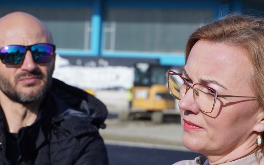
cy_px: 111
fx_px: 806
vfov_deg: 11.7
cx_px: 164
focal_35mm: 112
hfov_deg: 18.6
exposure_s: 1/640
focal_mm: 50
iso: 100
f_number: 5.6
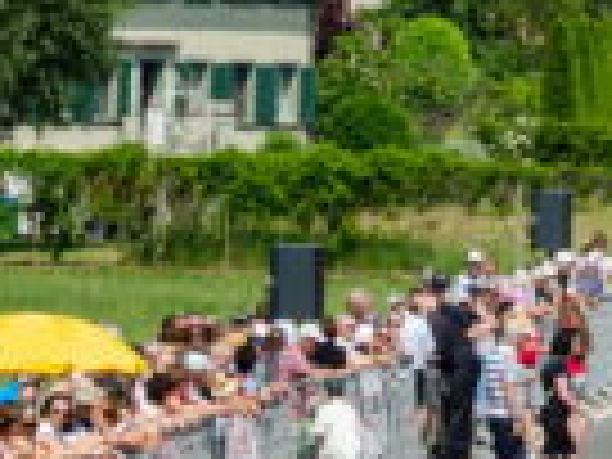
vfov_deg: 2.7
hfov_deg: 3.5
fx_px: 9759
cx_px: -814
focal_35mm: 552
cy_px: 918
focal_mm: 80
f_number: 11
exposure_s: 1/250
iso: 125
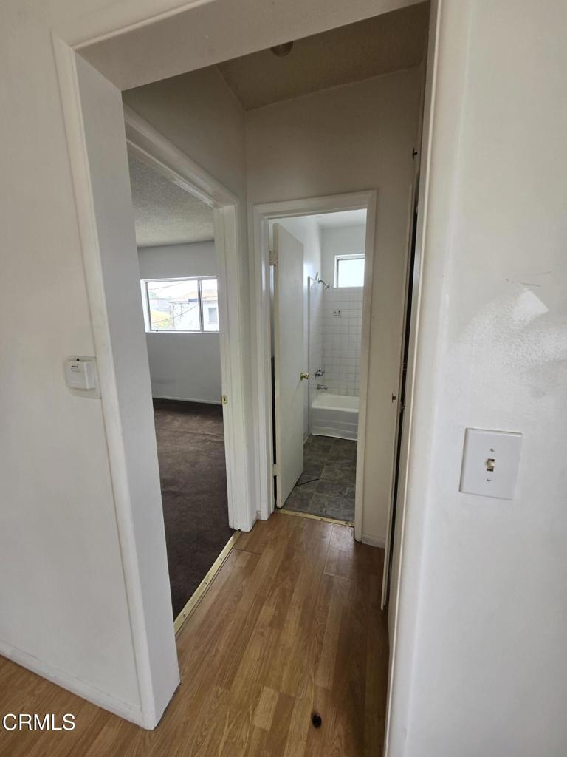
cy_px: 378
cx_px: 284
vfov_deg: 106.2
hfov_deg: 89.9
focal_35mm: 13
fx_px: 284
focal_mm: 1.7
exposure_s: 1/60
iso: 32
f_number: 2.2
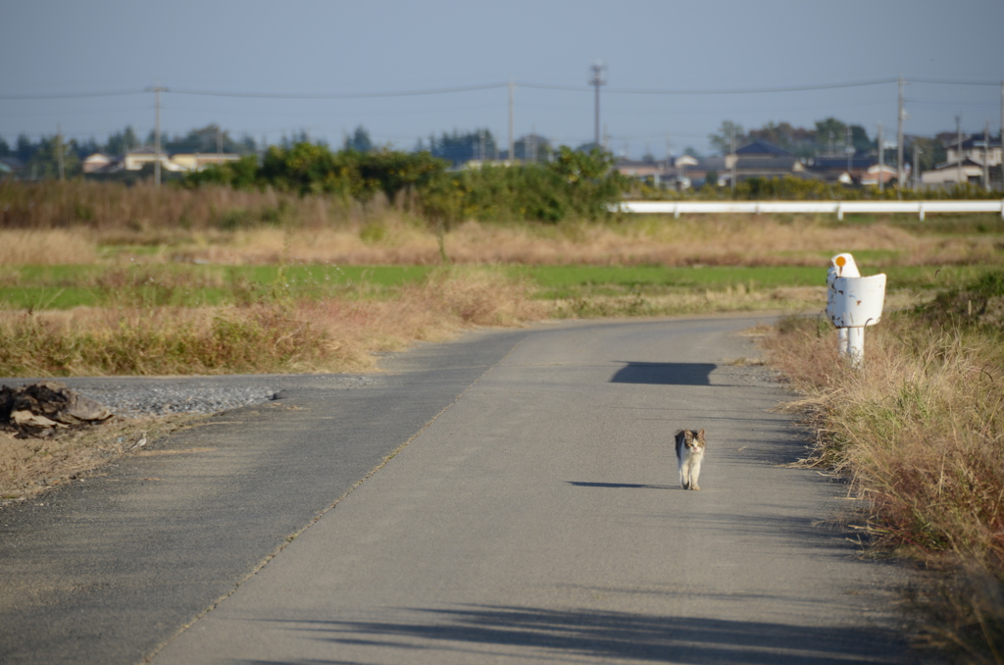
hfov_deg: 6.9
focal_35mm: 300
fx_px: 8348
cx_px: 502
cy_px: 332
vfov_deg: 4.6
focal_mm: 200
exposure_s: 1/400
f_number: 5.6
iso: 100
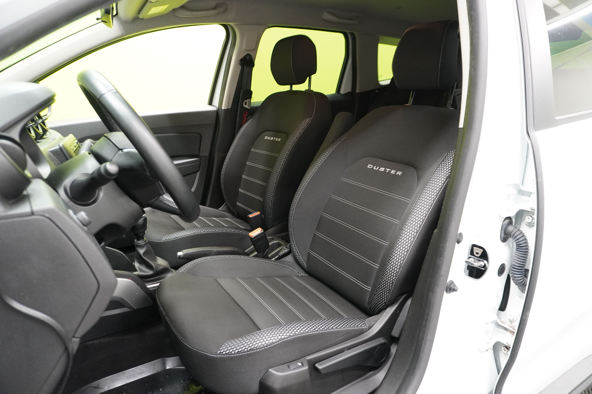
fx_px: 395
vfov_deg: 53.1
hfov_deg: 73.7
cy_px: 197
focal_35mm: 24
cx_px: 296
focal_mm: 16
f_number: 3.5
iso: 2000
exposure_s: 1/30
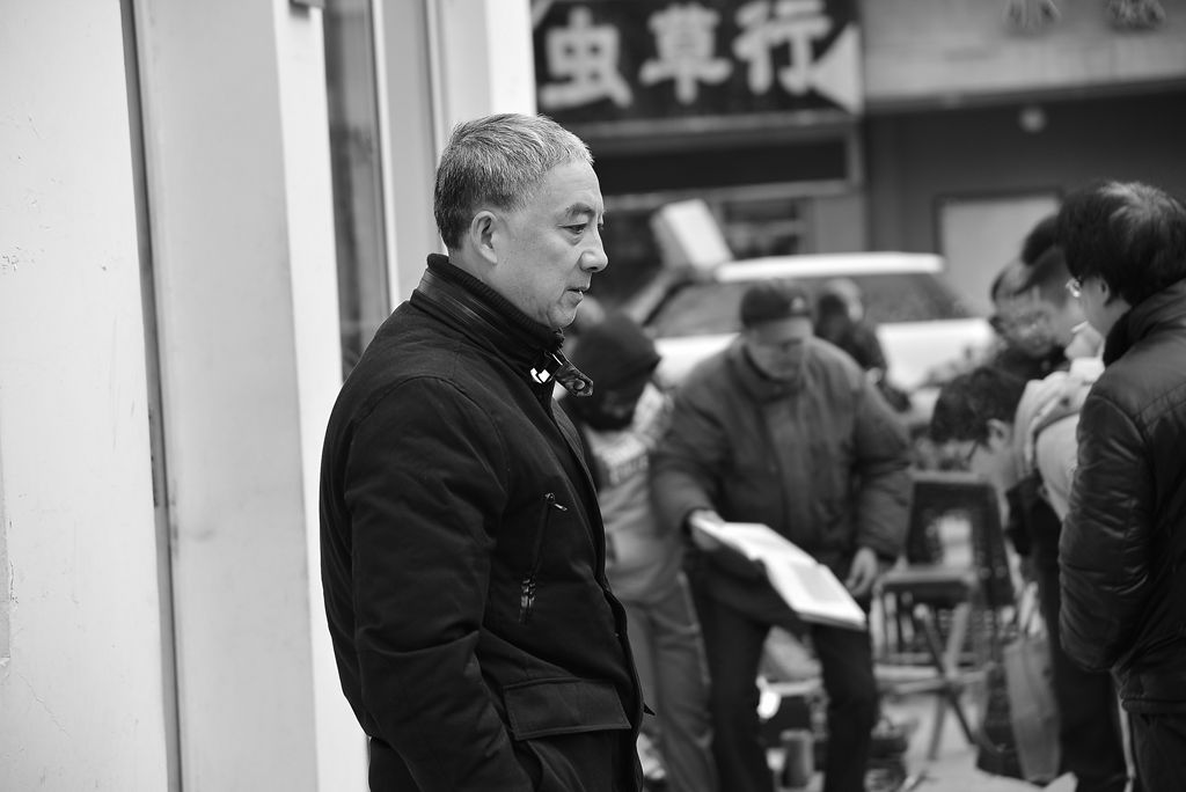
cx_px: 593
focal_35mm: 105
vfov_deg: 13.1
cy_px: 396
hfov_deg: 19.4
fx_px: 3461
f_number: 4
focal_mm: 105
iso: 500
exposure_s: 1/640
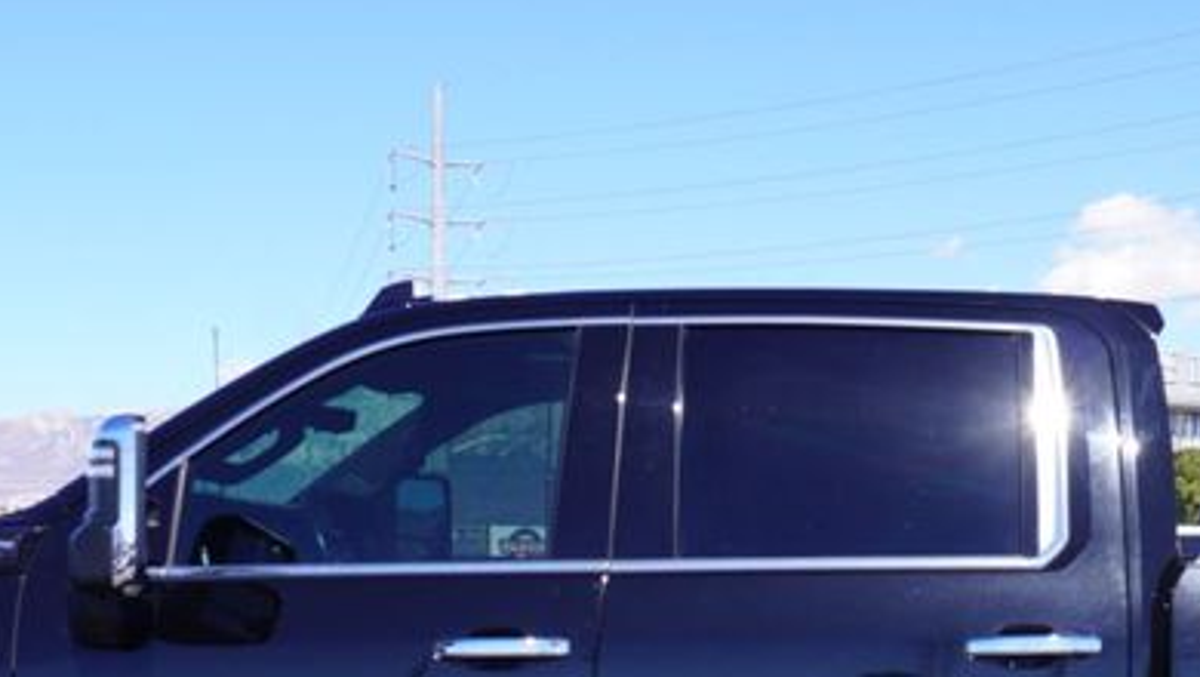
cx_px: 806
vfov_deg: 17.2
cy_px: 868
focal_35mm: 66
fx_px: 2102
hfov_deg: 31.6
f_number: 9
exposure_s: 1/125
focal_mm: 16
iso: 100
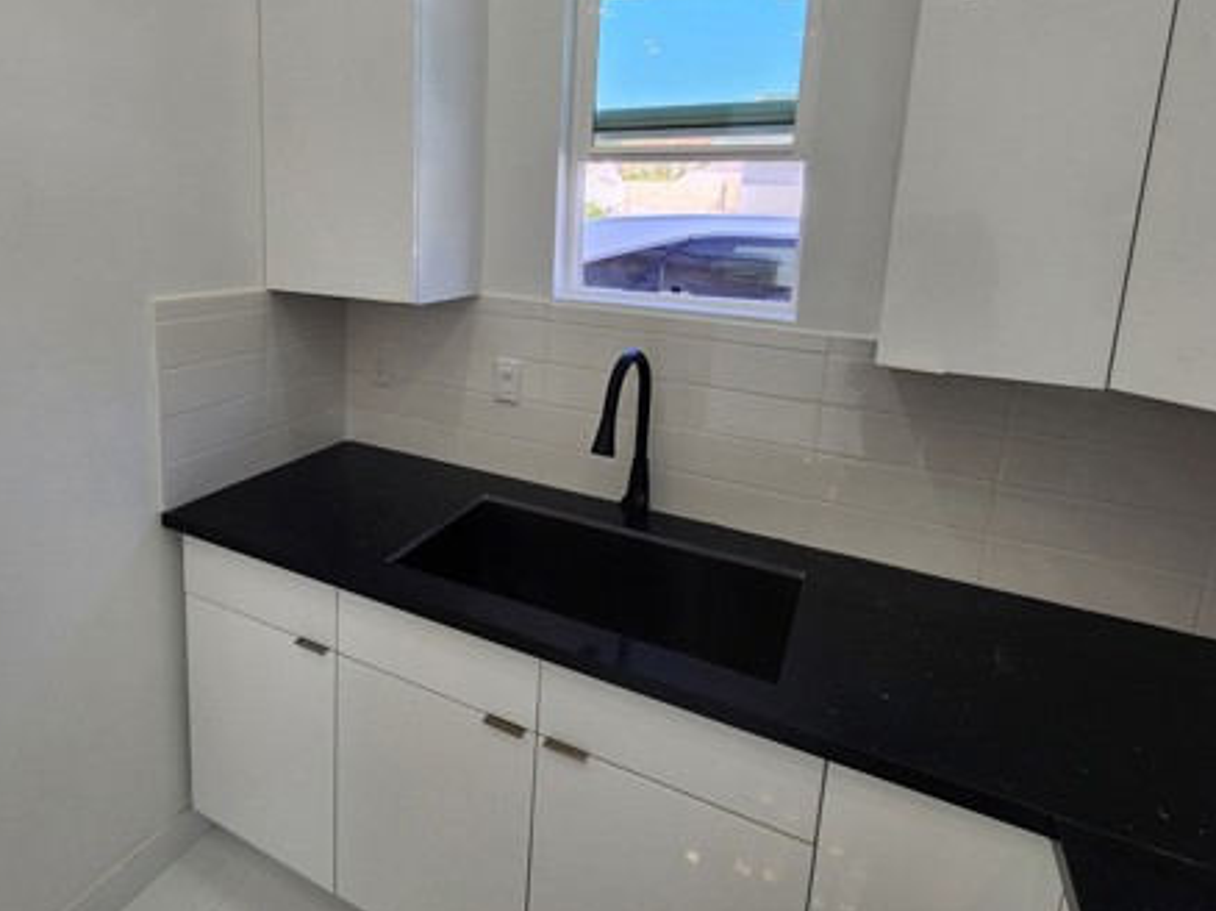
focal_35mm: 19
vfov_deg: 67.7
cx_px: 489
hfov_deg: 83.7
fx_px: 667
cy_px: 347
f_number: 2.2
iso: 50
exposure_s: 1/131
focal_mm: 2.2
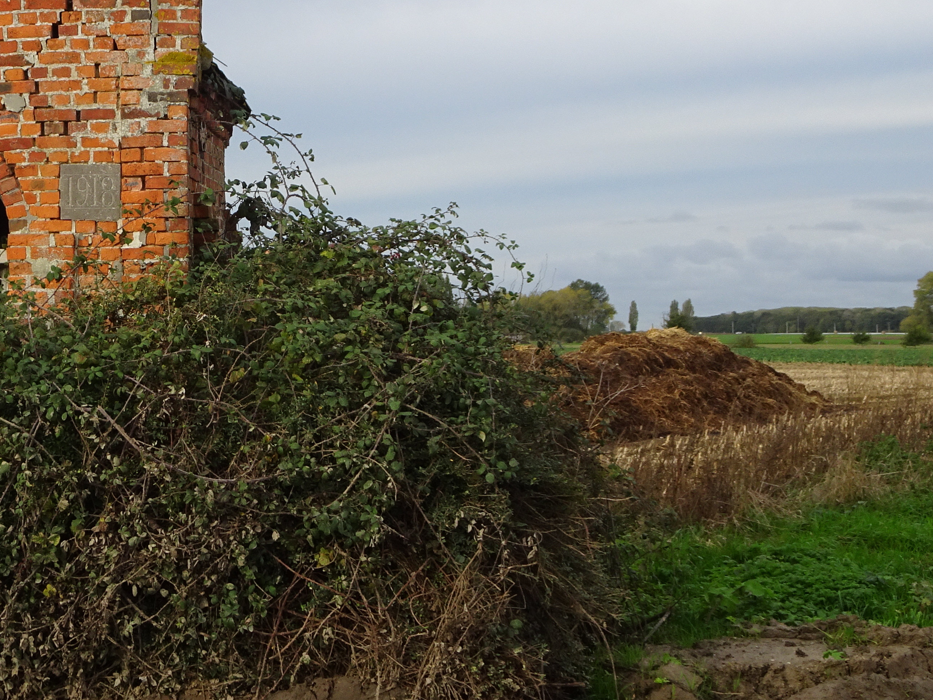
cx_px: 185
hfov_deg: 28.0
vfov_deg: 21.4
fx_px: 1833
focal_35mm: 68
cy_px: 144
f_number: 4
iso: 80
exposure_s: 1/320
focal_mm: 6.17
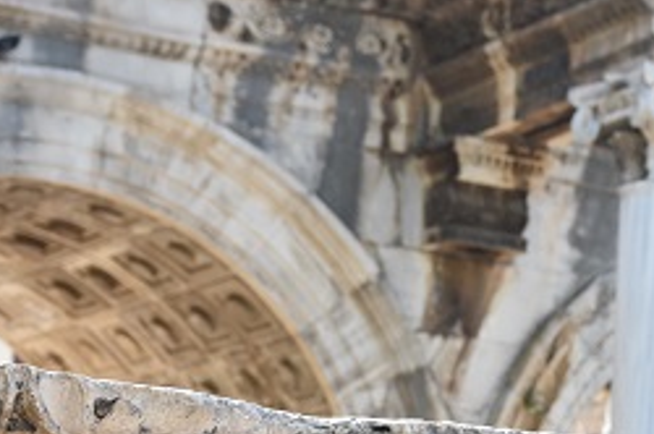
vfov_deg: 7.9
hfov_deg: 11.7
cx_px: 725
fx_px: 3139
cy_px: 502
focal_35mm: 173
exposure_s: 1/400
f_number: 8
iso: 800
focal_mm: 48
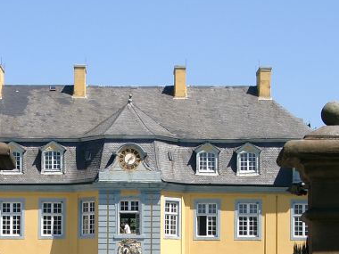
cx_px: 112
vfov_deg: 9.0
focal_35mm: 164
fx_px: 1606
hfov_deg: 12.0
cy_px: 228
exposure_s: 1/478
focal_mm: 16.05
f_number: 4
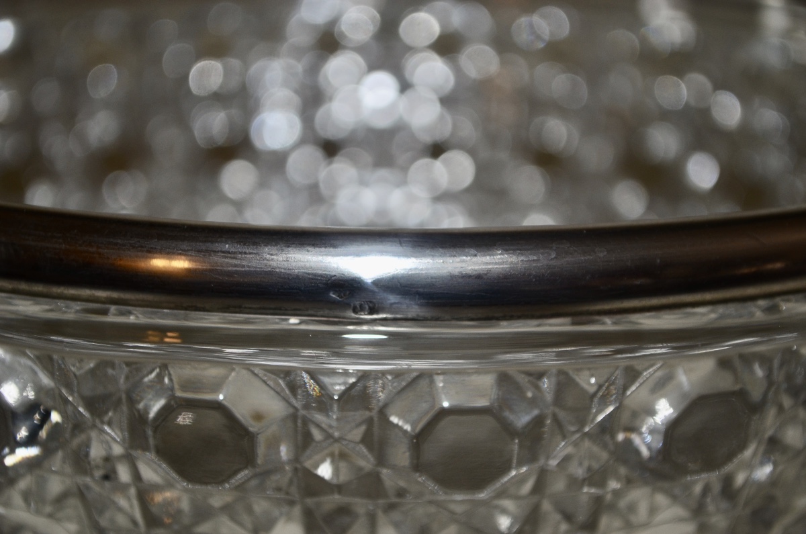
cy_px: 267
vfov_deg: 16.5
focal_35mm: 82
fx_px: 1843
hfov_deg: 24.7
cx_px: 403
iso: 200
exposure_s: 1/30
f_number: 5.6
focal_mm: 55
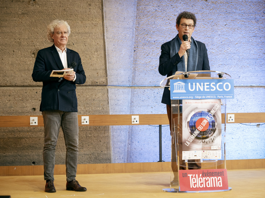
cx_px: 148
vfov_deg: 13.0
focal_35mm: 114
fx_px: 873
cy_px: 99
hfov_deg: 17.3
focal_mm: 105
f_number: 4
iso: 3200
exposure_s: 1/250
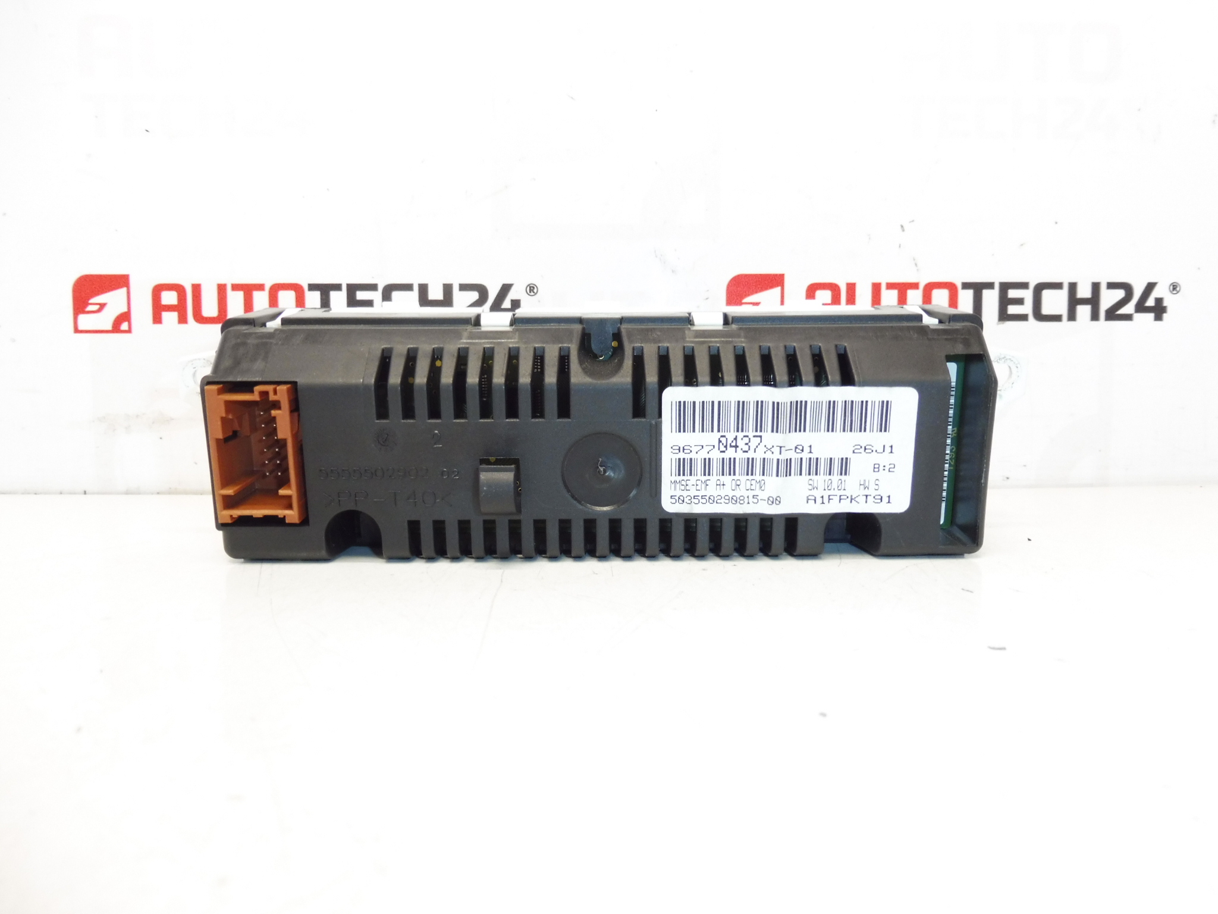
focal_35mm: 24
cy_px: 457
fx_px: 844
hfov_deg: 71.6
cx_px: 609
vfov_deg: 56.8
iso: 200
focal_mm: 4.3
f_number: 3.5
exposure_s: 1/60
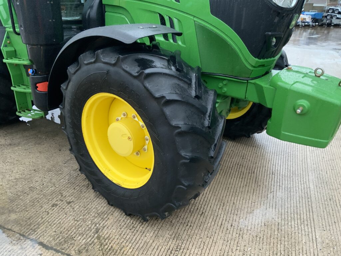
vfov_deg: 48.2
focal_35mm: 29
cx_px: 170
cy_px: 128
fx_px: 286
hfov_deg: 61.7
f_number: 1.8
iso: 250
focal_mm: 3
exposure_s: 1/60
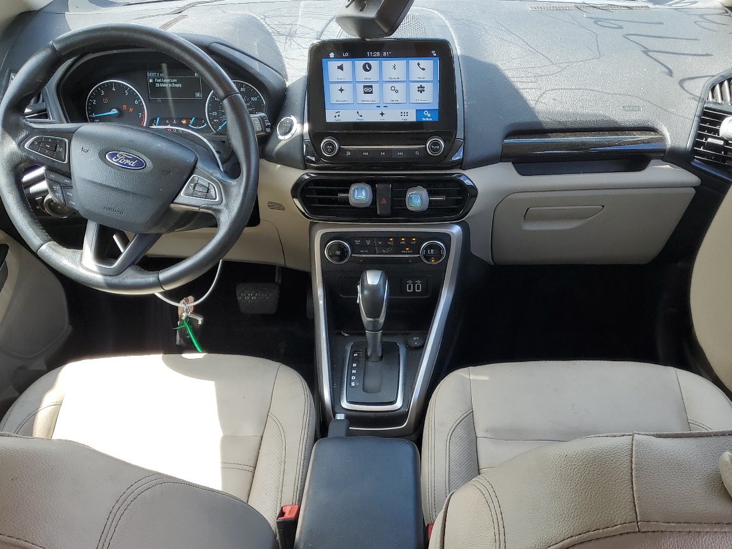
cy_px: 320
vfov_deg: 41.7
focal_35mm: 34
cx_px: 391
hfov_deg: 53.9
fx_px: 719
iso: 50
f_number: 1.5
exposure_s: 1/333
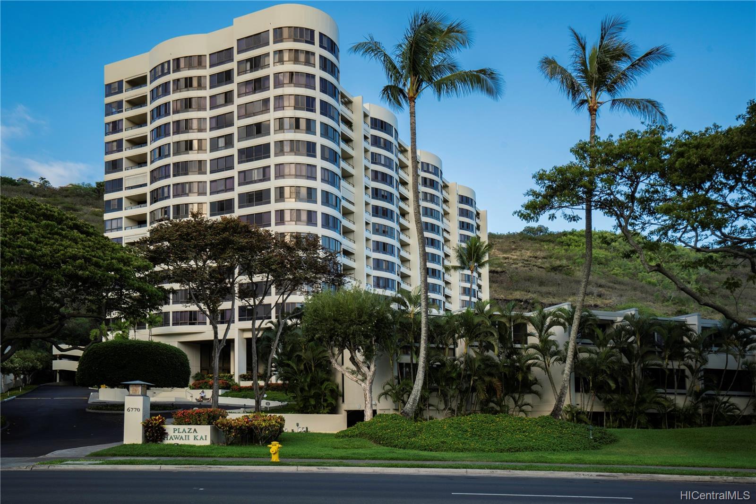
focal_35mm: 30
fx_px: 630
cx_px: 378
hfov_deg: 61.9
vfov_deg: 43.6
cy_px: 252
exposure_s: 1/80
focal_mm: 30
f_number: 10
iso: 250
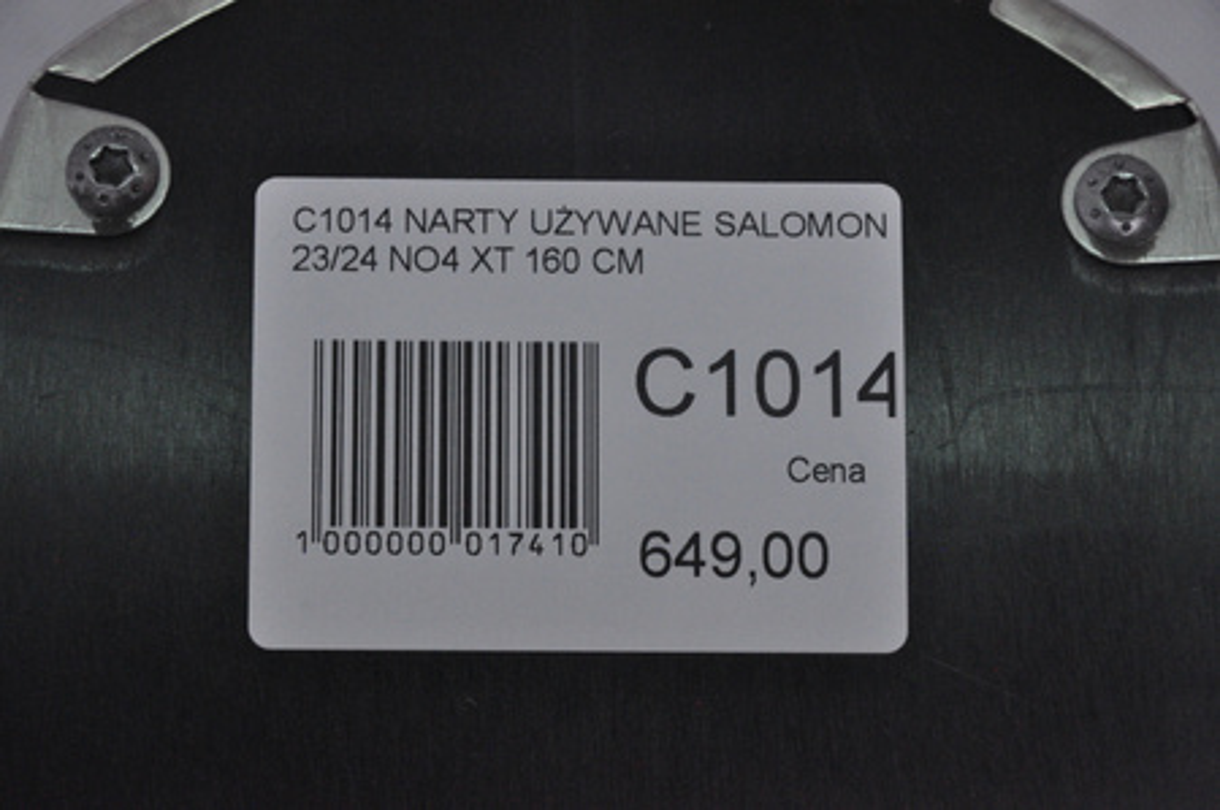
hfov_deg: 13.1
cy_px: 405
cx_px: 610
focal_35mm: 158
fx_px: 5332
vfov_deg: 8.7
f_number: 9.5
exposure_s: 1/125
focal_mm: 105
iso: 3200
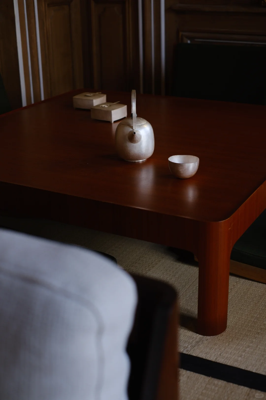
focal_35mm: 53
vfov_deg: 37.5
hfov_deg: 25.5
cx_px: 133
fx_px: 587
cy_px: 200
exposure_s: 1/125
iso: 320
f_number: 2.5
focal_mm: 35
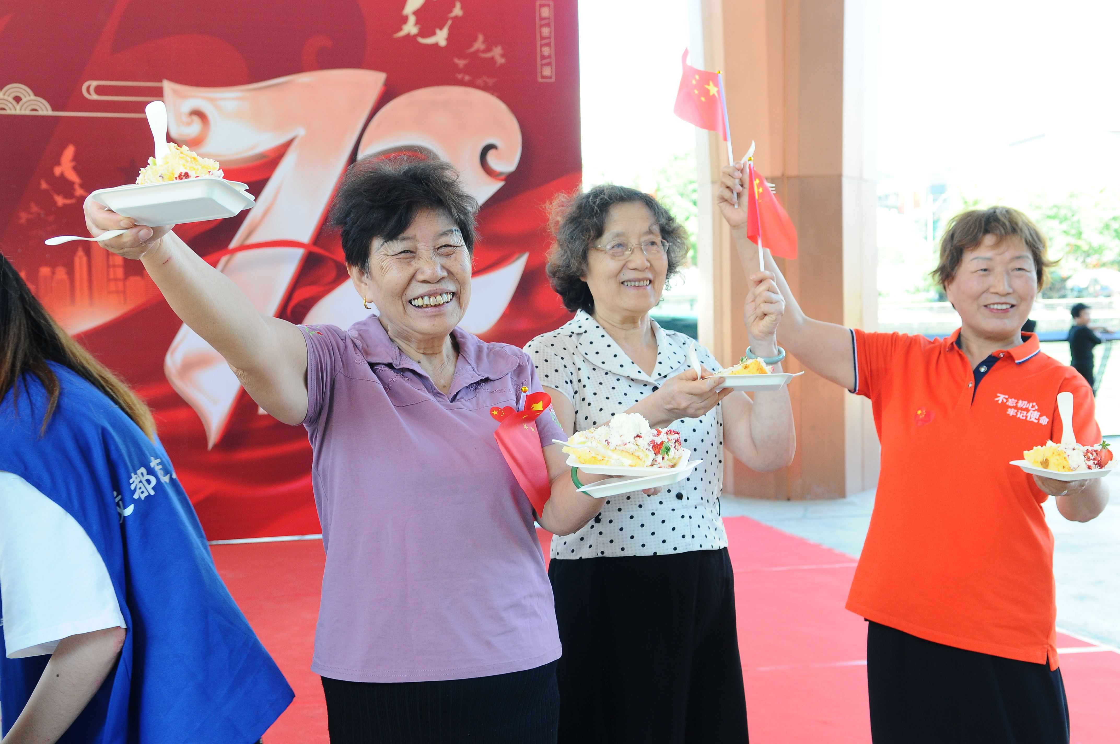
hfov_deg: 46.4
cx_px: 560
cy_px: 372
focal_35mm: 42
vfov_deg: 31.8
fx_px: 1305
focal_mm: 28
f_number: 5
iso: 400
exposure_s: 1/100
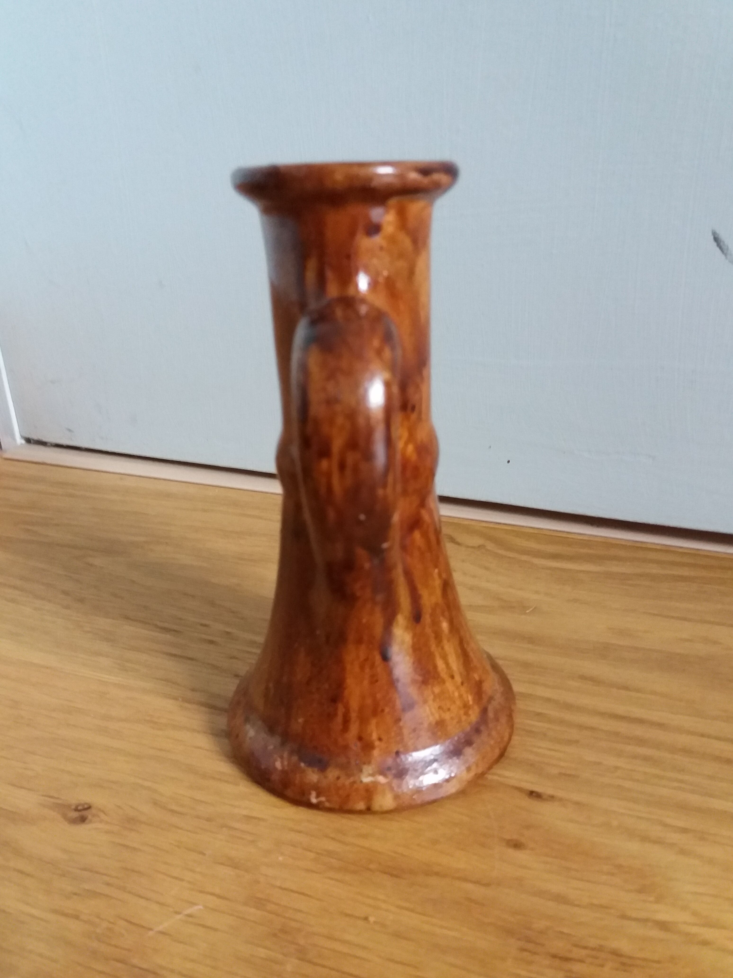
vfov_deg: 63.4
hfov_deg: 49.7
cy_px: 489
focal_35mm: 28
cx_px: 366
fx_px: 791
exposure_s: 1/17
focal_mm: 3.7
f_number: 1.9
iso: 320
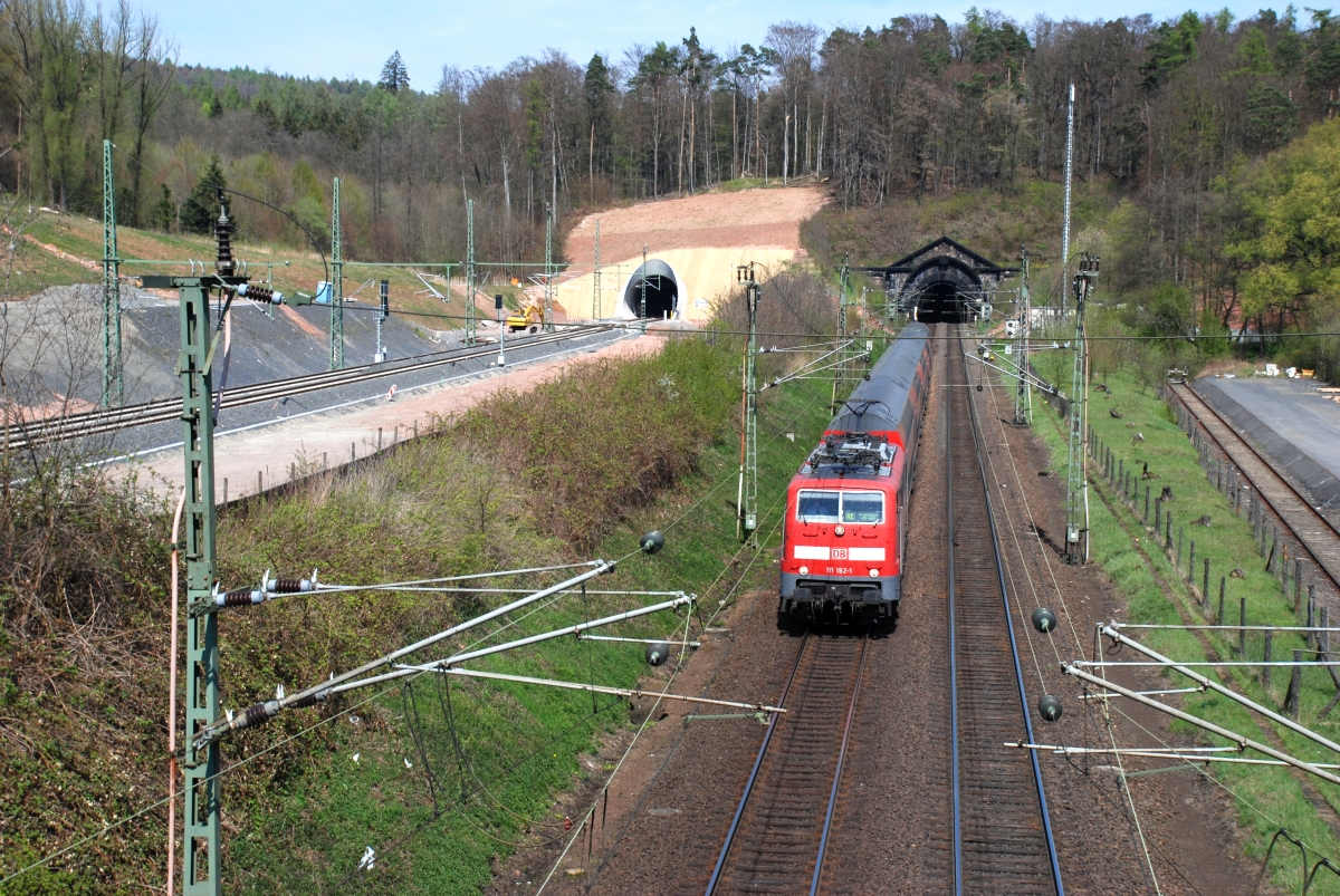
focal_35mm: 60
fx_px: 2236
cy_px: 448
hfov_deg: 33.4
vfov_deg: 22.7
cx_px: 670
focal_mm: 40
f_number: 9
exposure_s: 1/400
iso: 250
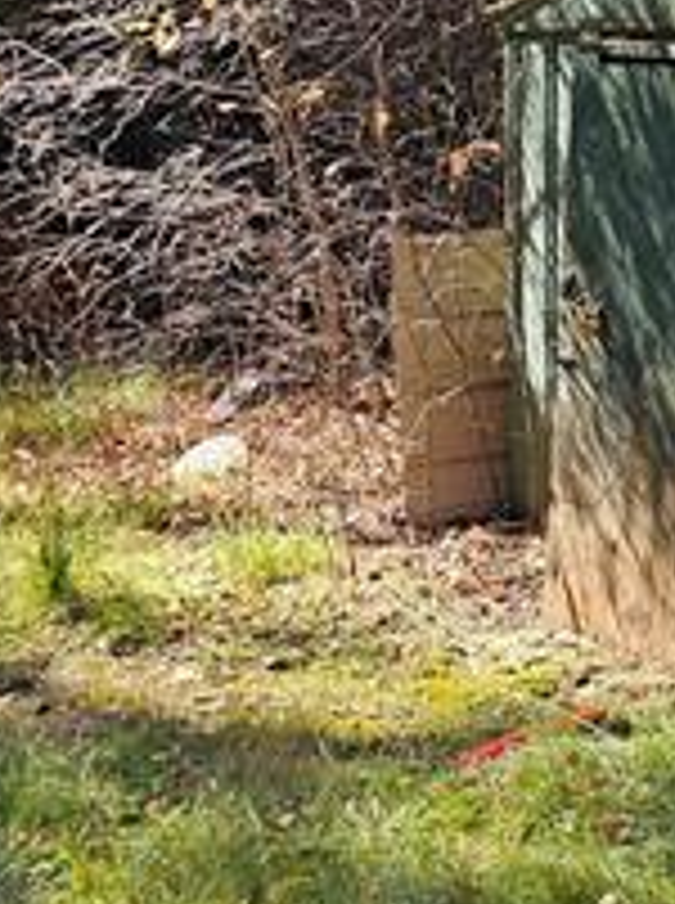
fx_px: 2295
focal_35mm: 88
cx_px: 1150
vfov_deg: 21.0
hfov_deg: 14.9
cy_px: -144
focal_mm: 6.3
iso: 12
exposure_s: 1/120
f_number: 1.7
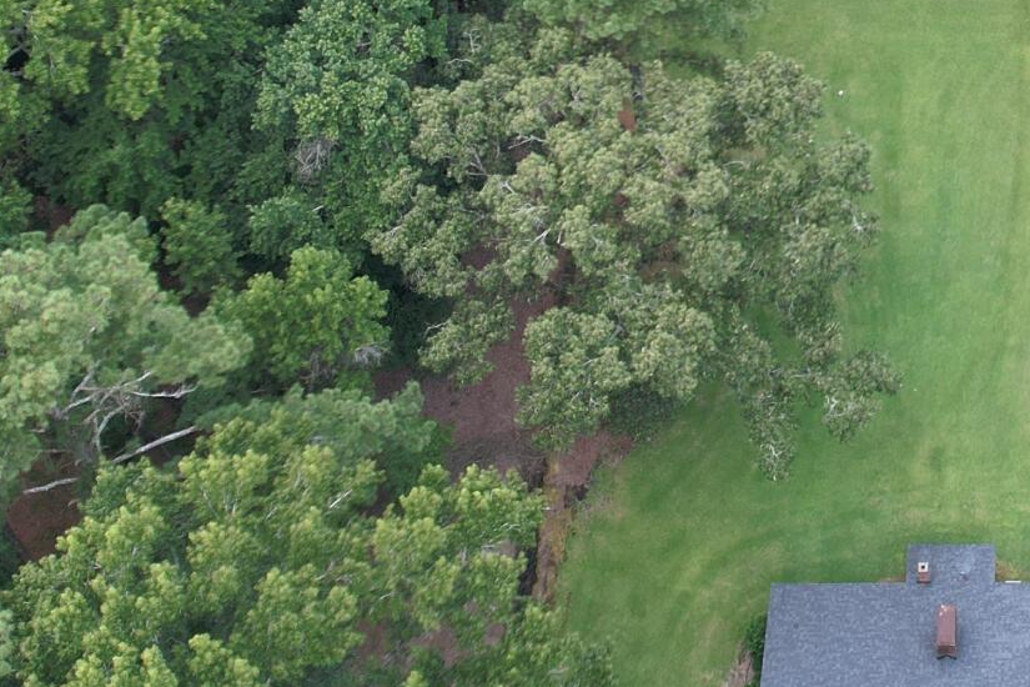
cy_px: -79
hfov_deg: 24.3
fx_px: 2289
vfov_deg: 16.5
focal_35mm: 80
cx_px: 1005
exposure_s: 1/200
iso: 100
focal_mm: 8.38
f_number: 2.8
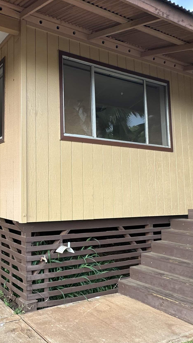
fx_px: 255
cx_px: -13
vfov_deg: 67.9
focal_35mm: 28
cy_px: 168
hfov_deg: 36.1
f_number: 2.2
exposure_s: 1/190
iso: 40
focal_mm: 2.22
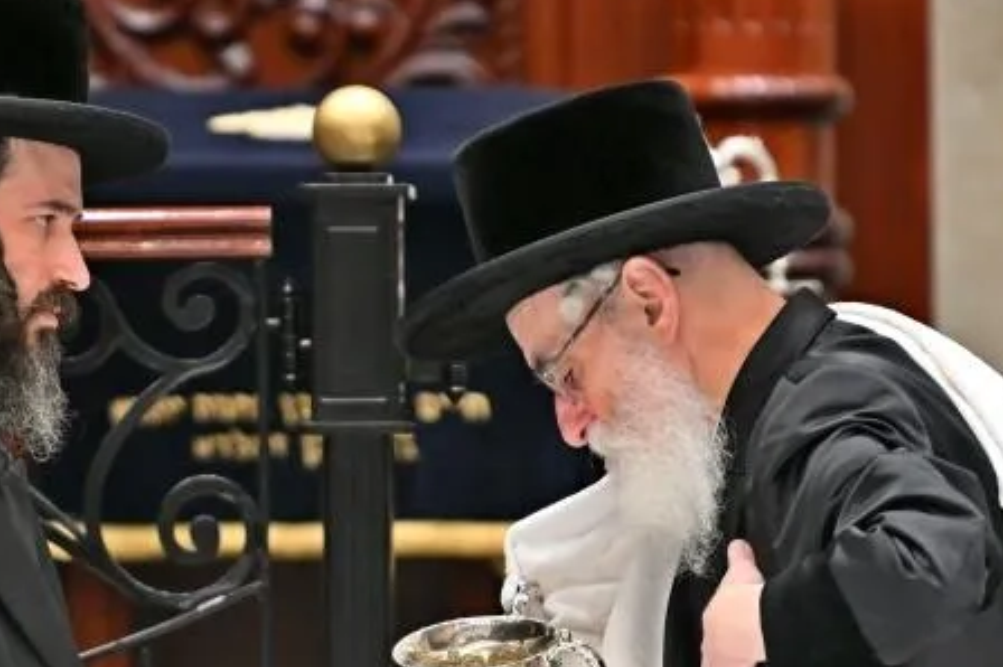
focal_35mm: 686
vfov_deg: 2.0
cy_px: 577
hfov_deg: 3.0
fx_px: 19098
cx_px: 358
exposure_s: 1/400
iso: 320
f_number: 2.8
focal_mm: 200
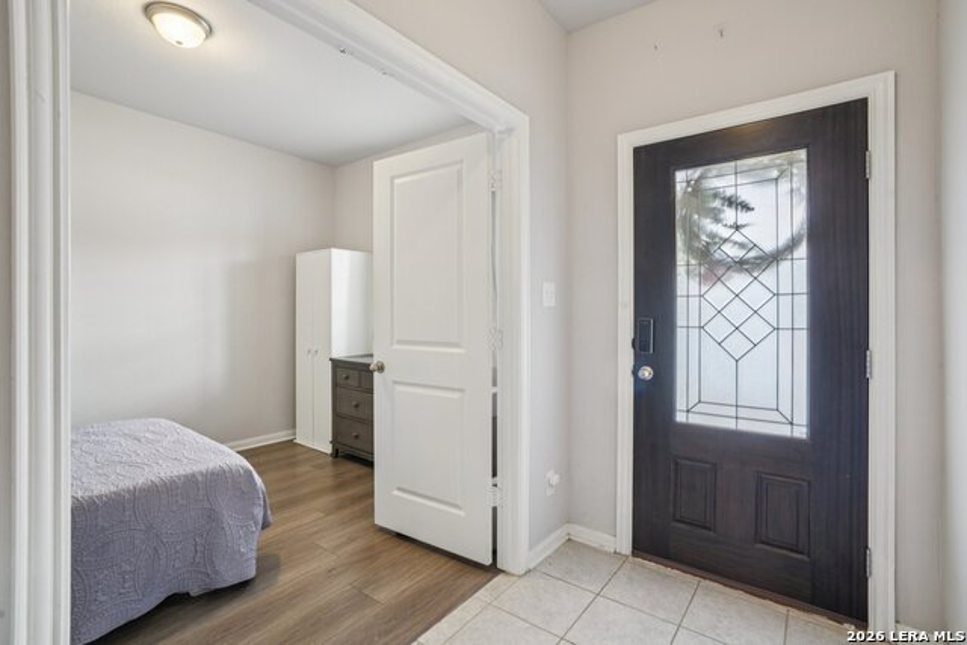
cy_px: 322
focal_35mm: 16
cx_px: 484
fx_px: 430
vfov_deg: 73.8
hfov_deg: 96.7
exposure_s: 1/8
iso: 400
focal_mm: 16
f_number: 8
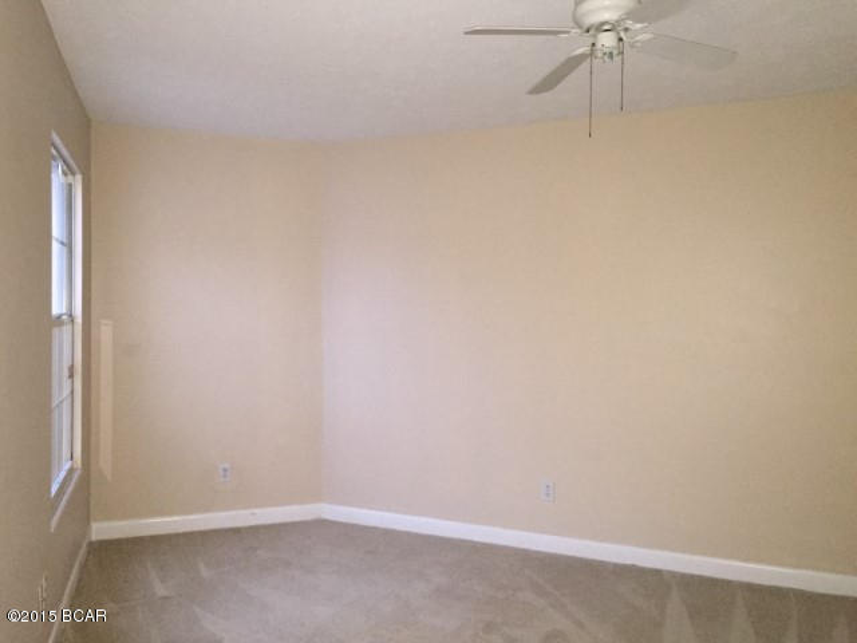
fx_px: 718
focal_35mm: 29
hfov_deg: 61.7
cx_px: 428
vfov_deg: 48.2
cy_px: 322
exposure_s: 1/16
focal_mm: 4.15
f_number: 2.2
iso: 400
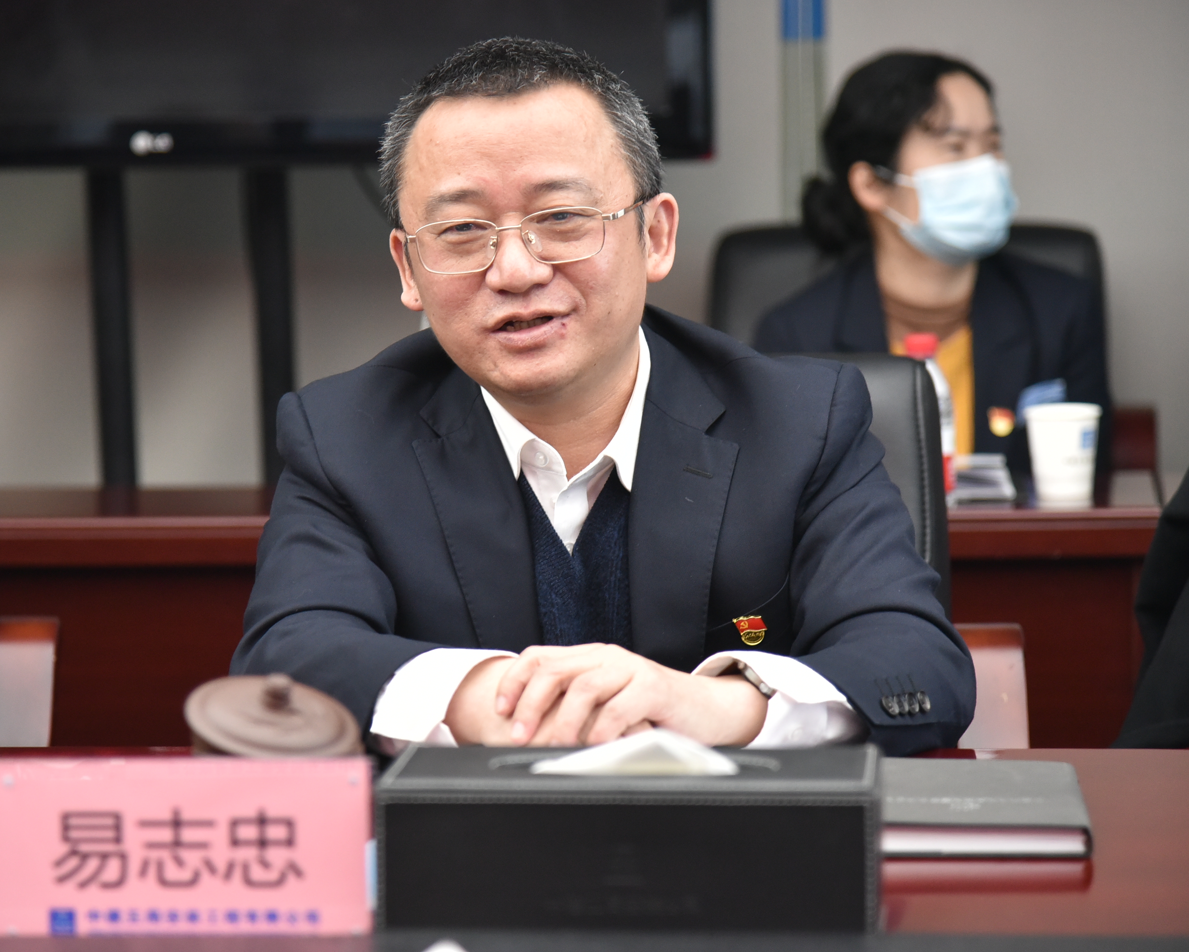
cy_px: 476
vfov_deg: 12.4
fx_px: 4364
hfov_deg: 15.5
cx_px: 538
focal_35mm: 124
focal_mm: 110
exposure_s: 1/125
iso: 2200
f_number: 4
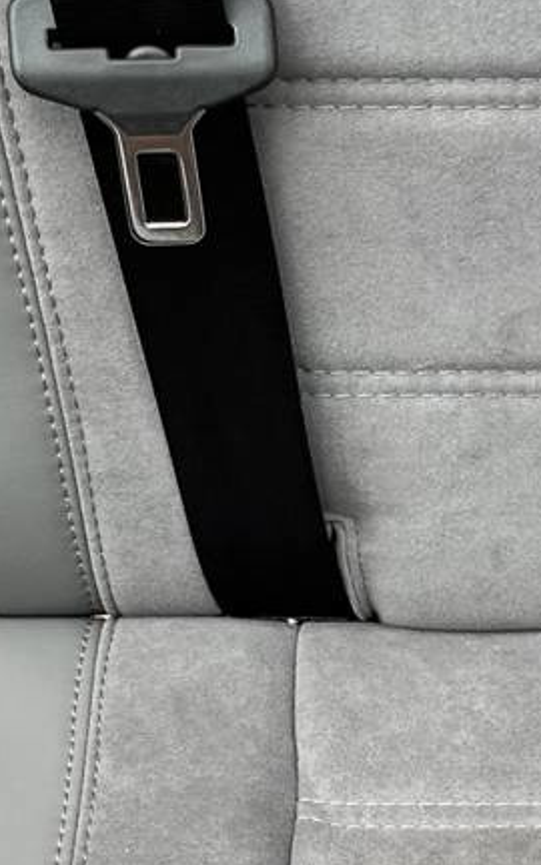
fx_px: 2406
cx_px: 763
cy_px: 985
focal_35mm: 102
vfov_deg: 19.4
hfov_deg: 12.3
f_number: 1.6
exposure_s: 1/170
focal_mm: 5.1
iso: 40
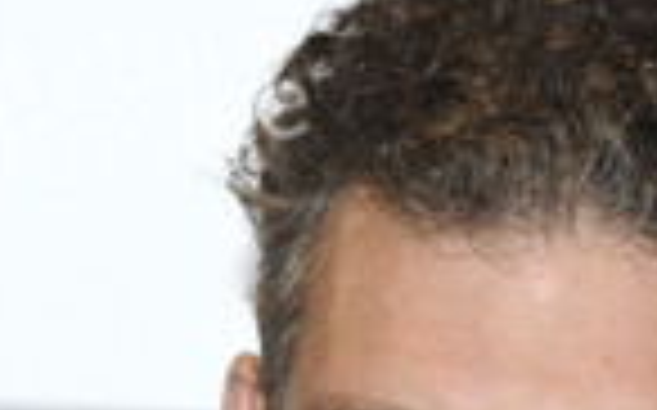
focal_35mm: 609
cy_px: 788
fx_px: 10903
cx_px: 569
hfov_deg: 3.4
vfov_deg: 2.1
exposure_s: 1/160
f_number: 4.5
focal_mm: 145
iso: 640
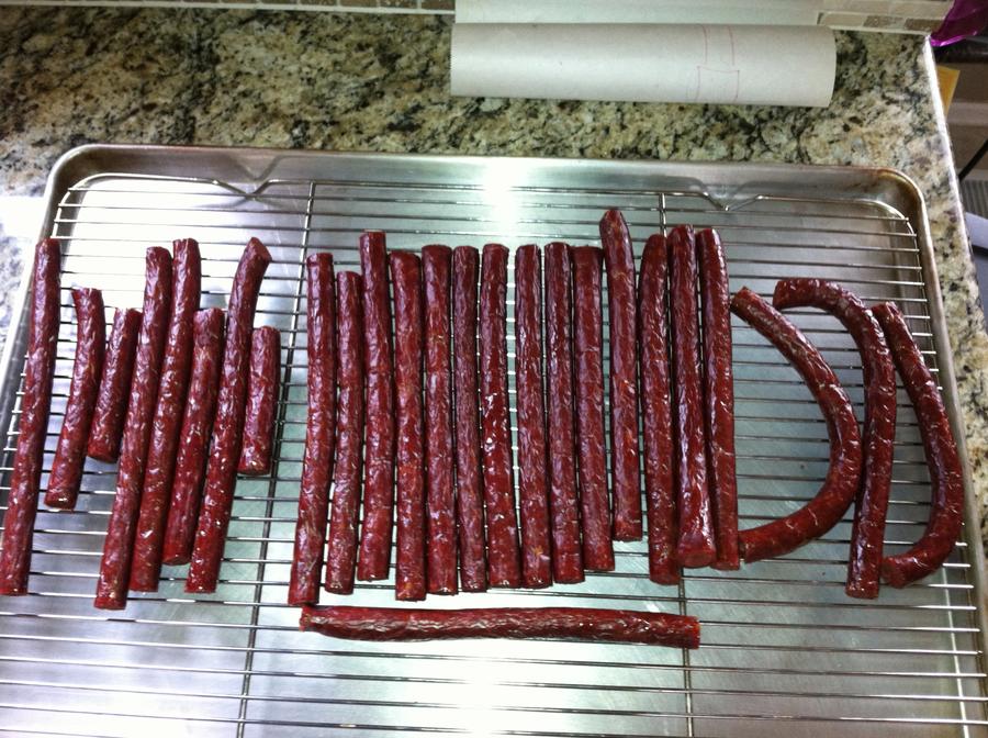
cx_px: 494
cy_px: 369
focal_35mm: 35
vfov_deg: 40.6
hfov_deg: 52.7
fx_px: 997
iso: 160
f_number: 2.8
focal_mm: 3.85
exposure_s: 1/15
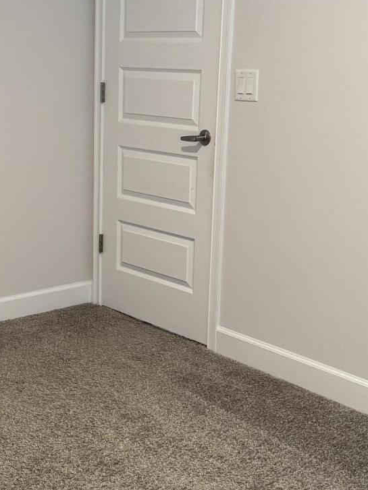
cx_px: 3
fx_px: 936
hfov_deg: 21.5
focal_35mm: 66
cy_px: 290
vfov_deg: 29.3
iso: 320
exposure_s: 1/60
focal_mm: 6.76
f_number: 1.78
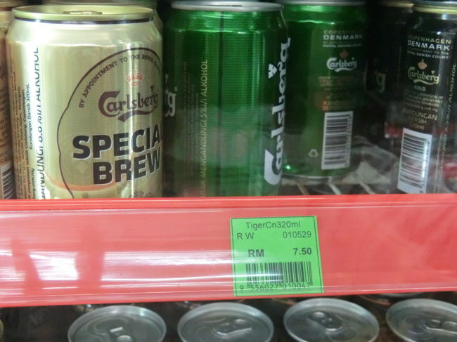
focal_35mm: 47
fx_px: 620
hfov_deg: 40.4
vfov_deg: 30.9
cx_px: 228
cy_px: 171
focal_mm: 8.4
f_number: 4
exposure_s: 1/40
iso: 800
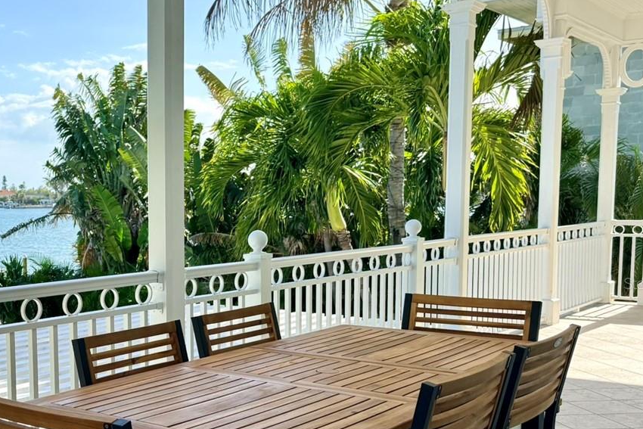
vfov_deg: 28.5
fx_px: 840
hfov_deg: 39.5
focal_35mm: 47
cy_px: 283
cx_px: 90
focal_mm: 6.76
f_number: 1.78
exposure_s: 1/2445
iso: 100
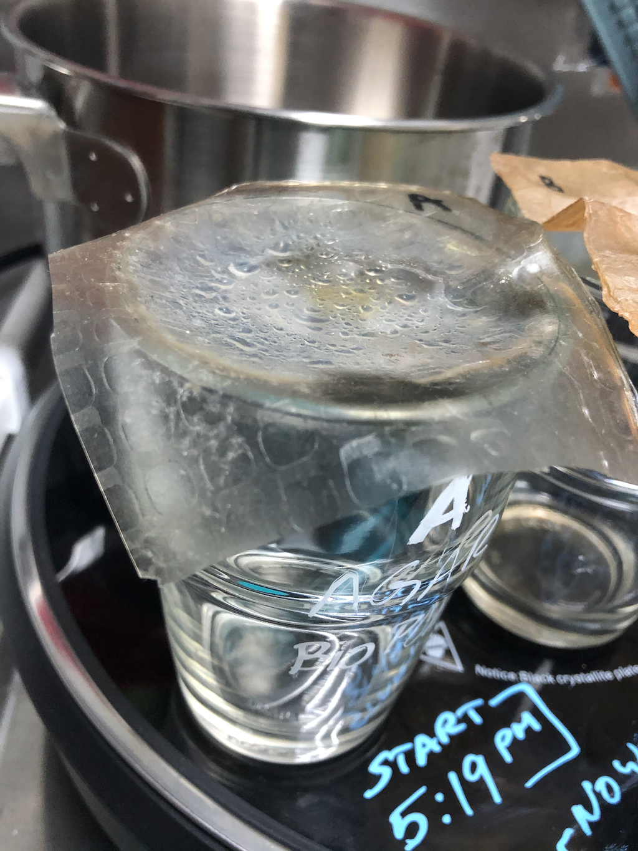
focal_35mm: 28
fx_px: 688
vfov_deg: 63.4
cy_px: 426
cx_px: 319
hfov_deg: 49.8
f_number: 1.8
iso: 100
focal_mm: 3.99
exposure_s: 1/15
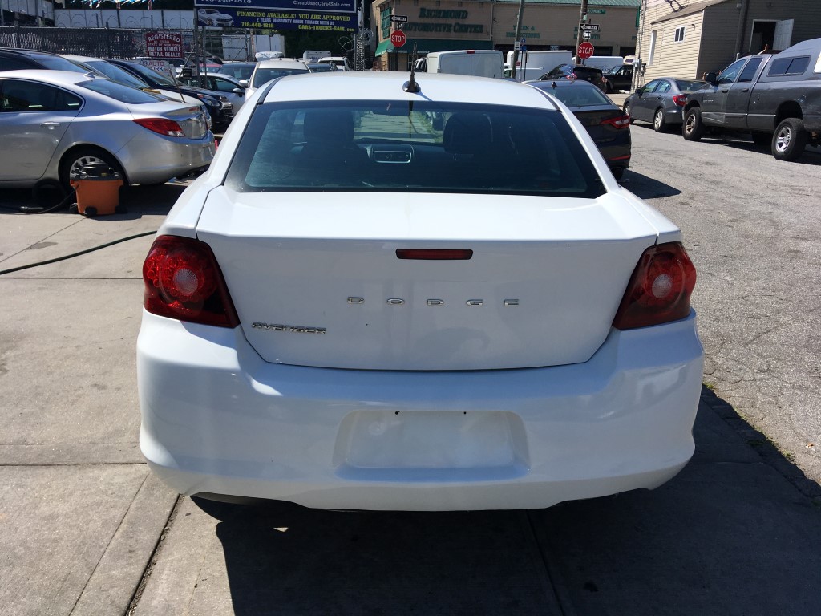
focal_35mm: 29
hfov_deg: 61.7
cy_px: 308
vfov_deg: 48.2
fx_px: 688
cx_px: 410
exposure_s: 1/2331
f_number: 2.2
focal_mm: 4.15
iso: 25
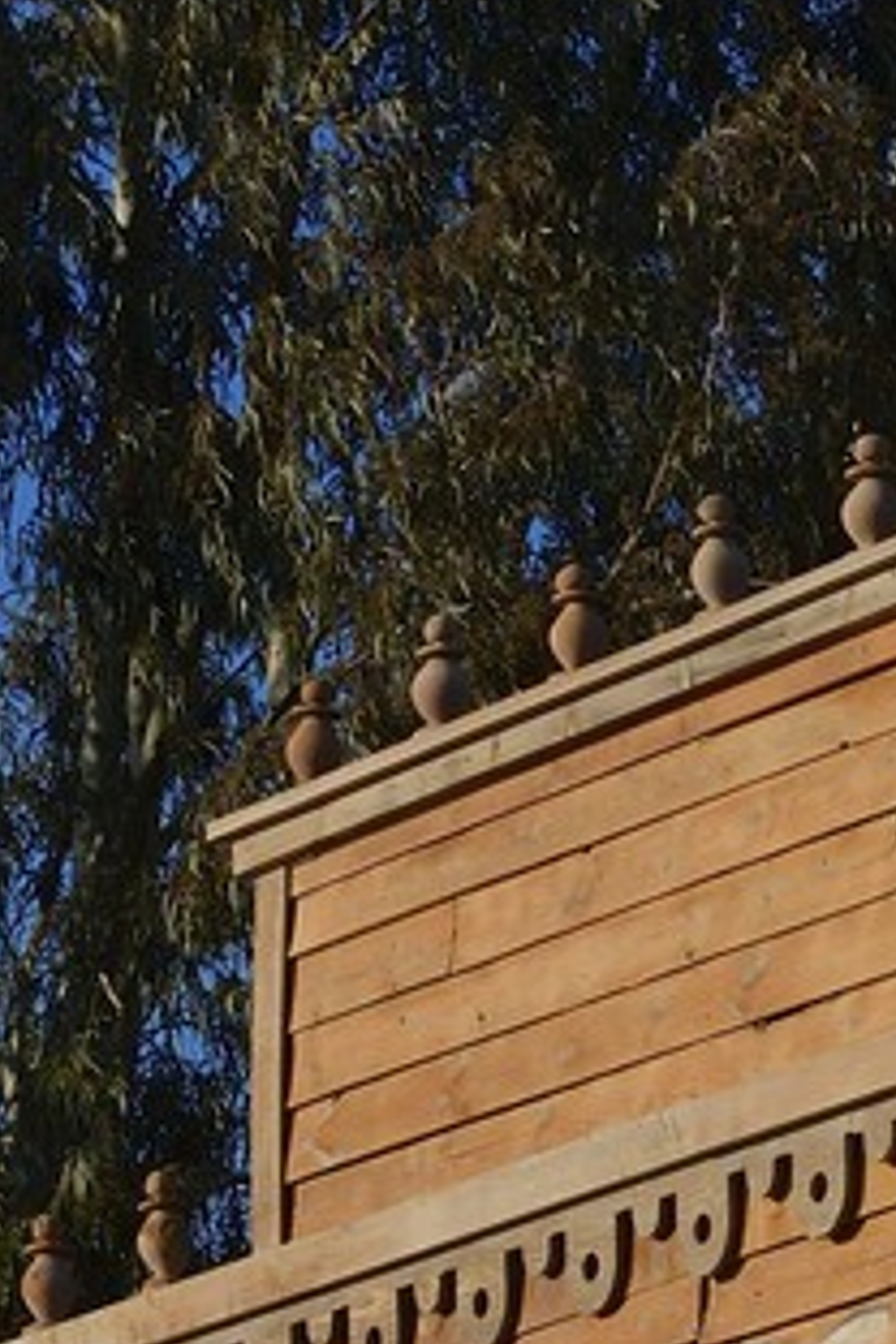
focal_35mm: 359
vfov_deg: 5.5
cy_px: 3382
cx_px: 37
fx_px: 13402
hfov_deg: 3.8
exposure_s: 1/320
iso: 200
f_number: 13
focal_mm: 70
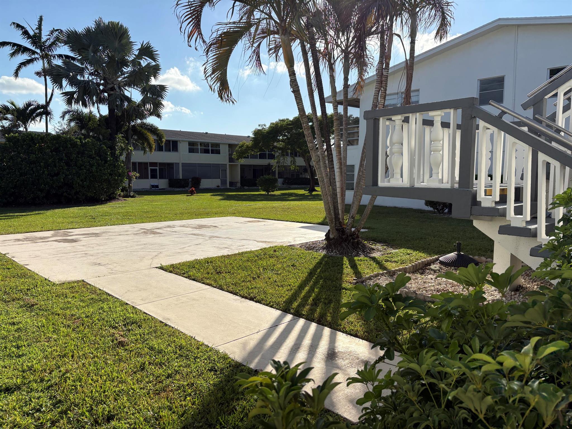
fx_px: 430
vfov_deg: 53.1
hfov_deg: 67.3
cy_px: 214
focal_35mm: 26
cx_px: 286
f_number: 1.6
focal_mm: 5.96
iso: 50
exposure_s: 1/4608
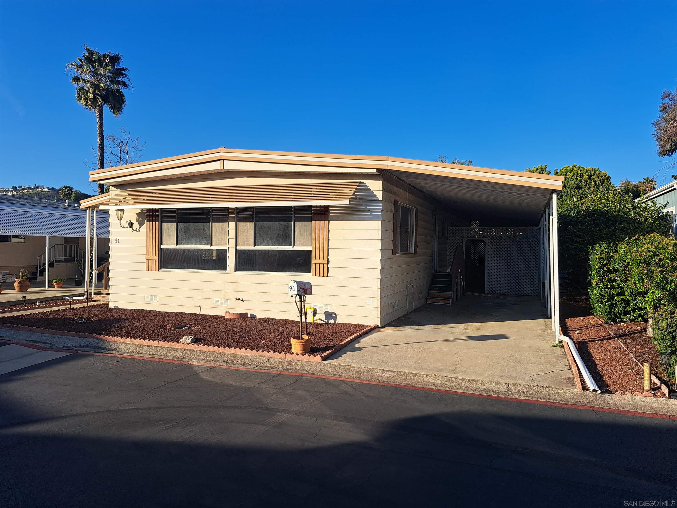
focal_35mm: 24
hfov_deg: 71.6
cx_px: 338
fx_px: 469
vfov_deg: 56.8
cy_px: 254
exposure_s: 1/1087
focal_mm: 5.23
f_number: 1.8
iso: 50
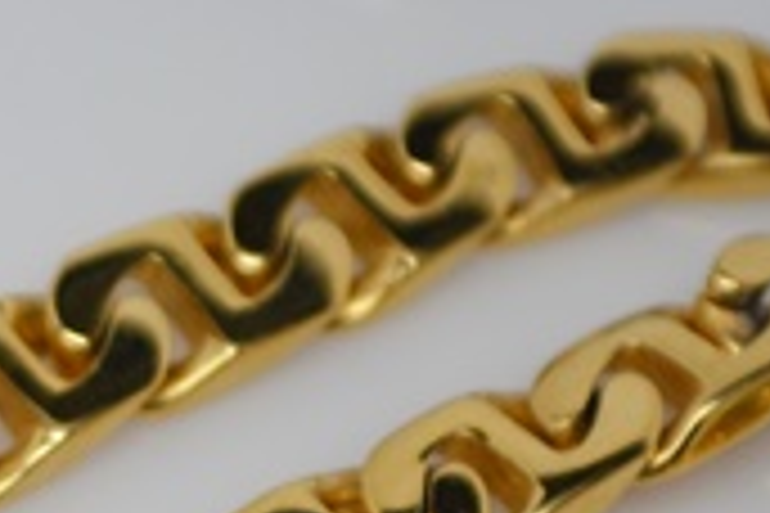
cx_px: -140
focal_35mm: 289
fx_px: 6176
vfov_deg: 4.8
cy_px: 500
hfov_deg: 7.1
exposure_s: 1/80
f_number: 5.6
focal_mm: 55
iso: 400
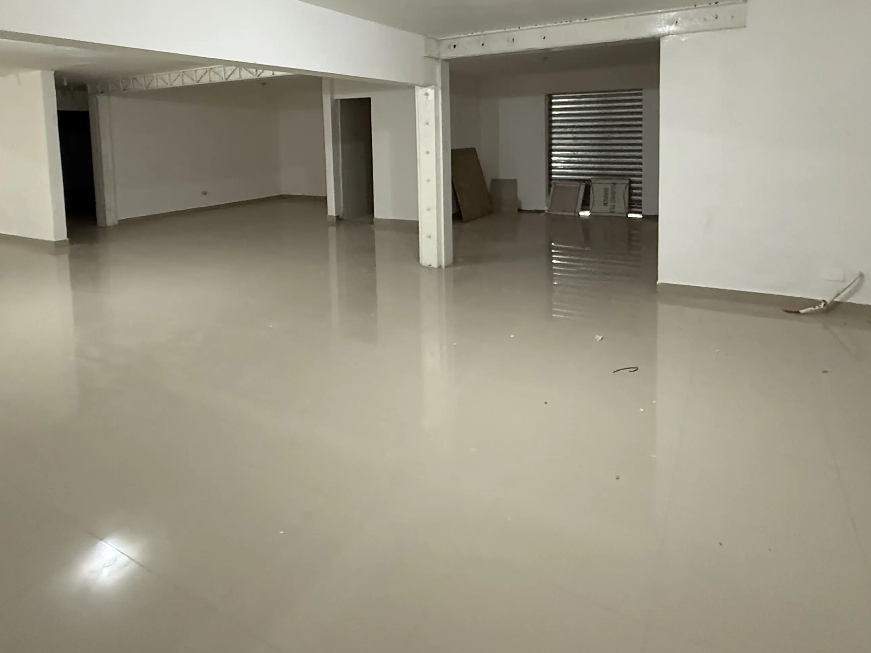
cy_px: 174
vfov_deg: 58.3
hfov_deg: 76.4
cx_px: 418
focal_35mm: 22
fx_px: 554
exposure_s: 1/60
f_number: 2.2
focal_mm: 2.22
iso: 800
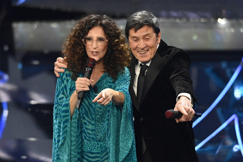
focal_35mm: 300
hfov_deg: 6.9
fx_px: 2024
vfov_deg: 4.6
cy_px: 81
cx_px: 122
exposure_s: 1/640
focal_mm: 300
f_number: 3.5
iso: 4000
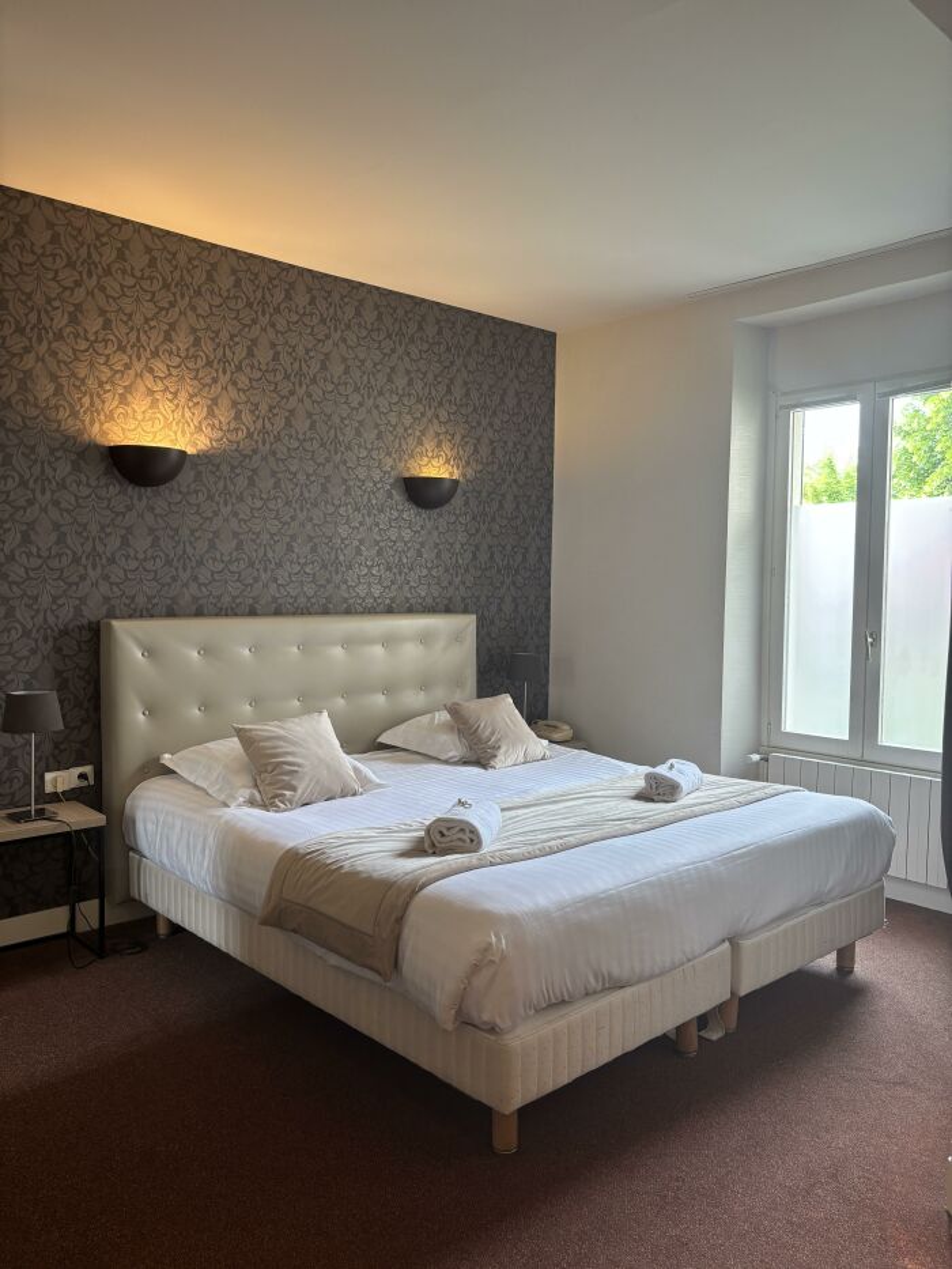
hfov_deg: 53.1
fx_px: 953
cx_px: 476
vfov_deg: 67.3
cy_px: 634
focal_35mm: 26
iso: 100
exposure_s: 1/50
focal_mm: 5.96
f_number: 1.6
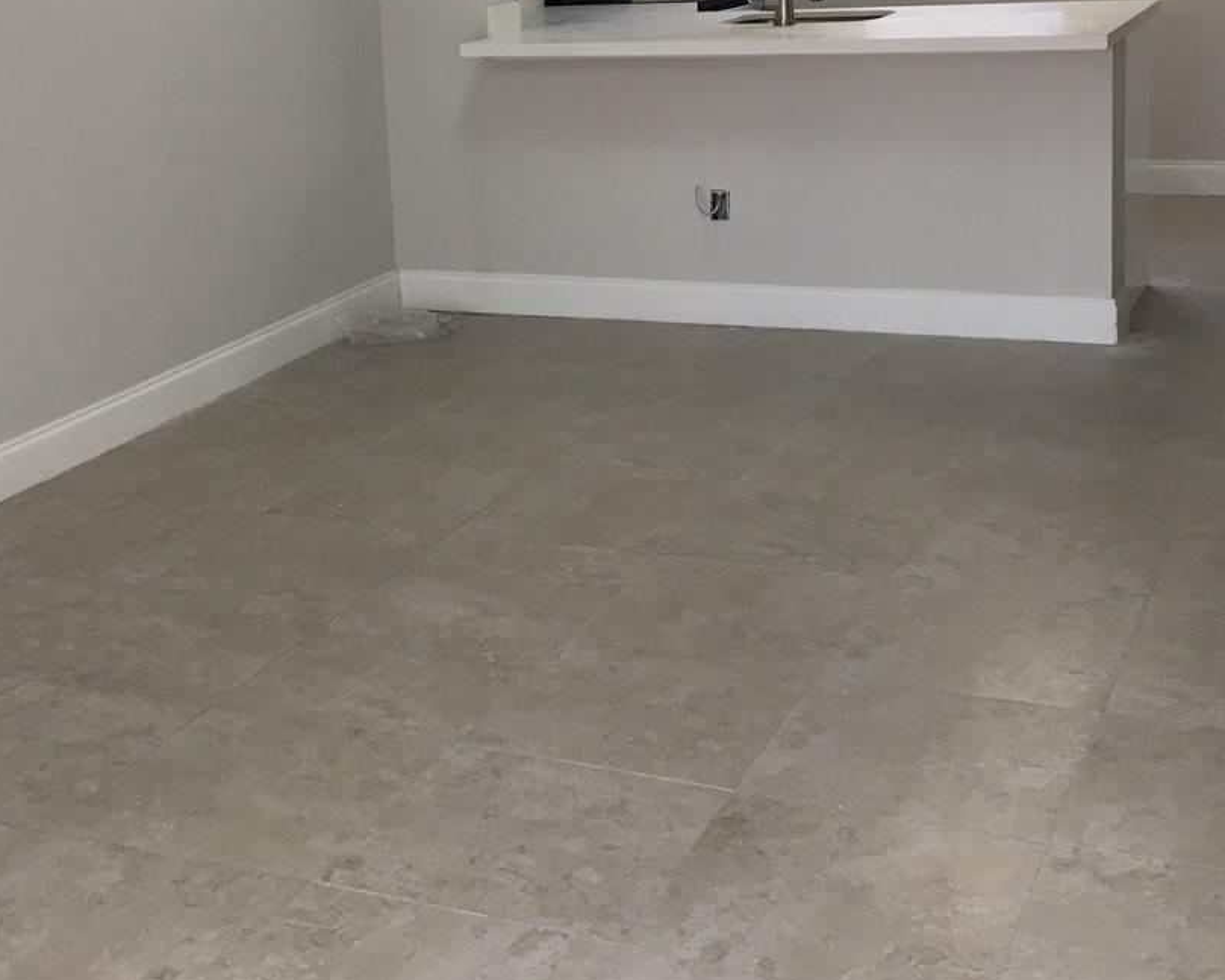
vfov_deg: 26.8
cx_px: 475
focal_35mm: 56
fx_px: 2030
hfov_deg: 33.4
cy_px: 238
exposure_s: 1/33
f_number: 2.2
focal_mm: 4.15
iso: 25
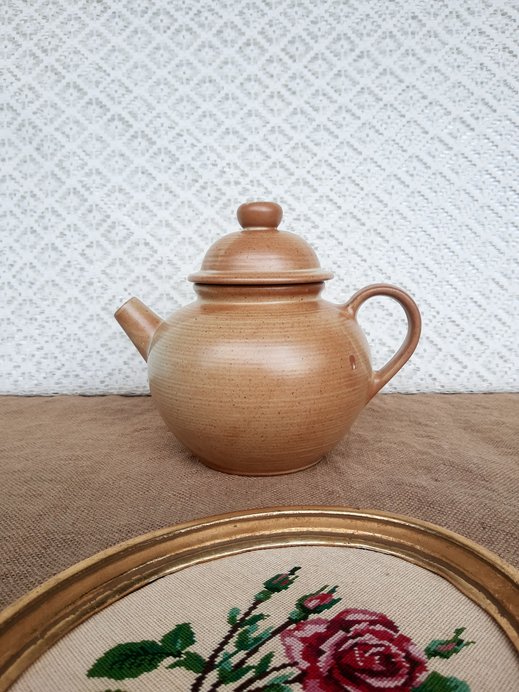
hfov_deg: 53.1
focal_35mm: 26
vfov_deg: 67.3
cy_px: 346
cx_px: 260
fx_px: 520
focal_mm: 3.95
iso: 50
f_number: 1.8
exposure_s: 1/328
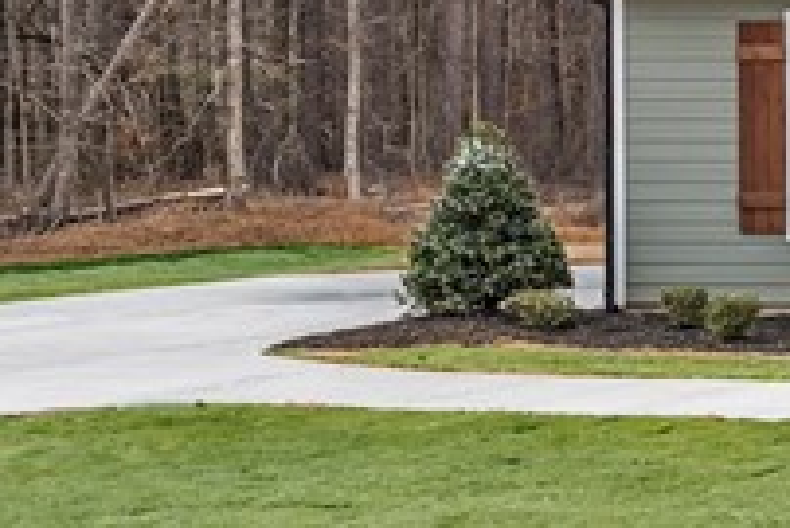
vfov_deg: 15.4
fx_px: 1948
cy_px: 137
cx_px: 1740
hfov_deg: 15.8
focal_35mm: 89
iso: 100
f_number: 6.3
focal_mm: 16.5
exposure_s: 1/25
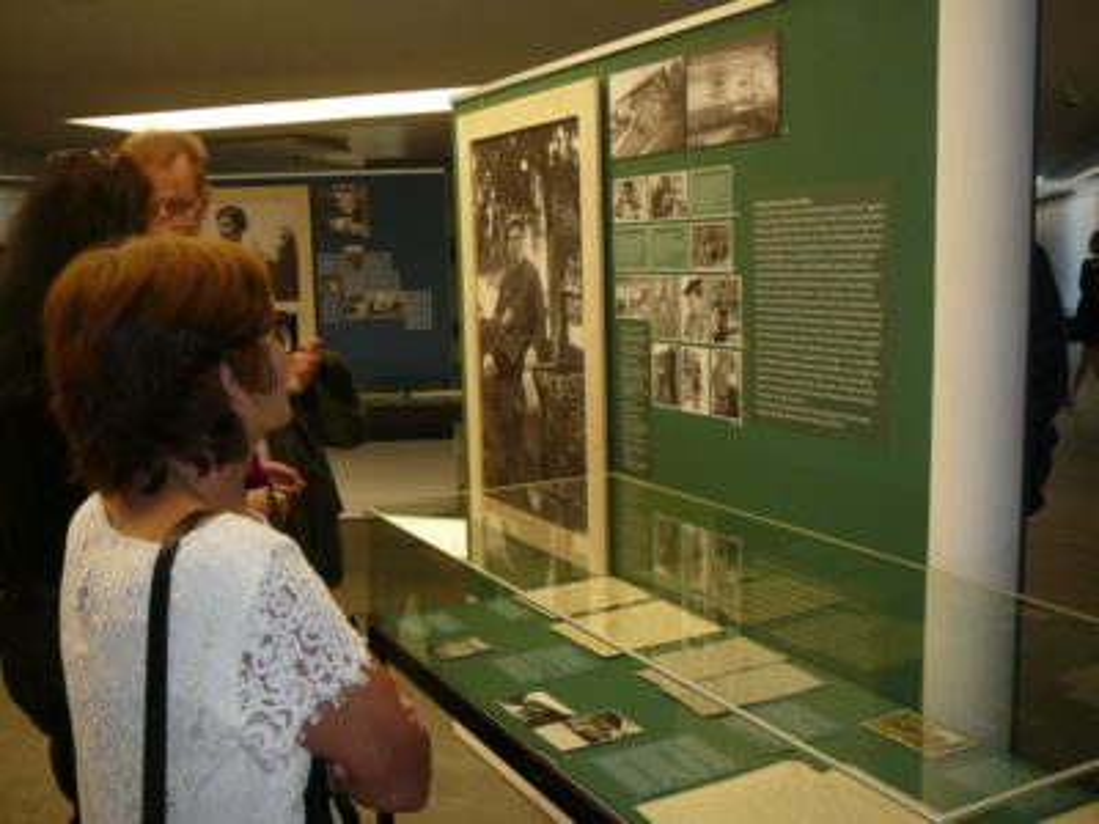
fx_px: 1111
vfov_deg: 40.7
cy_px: 412
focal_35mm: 35
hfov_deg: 52.6
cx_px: 550
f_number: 2.8
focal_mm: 5.2
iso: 100
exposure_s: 1/30
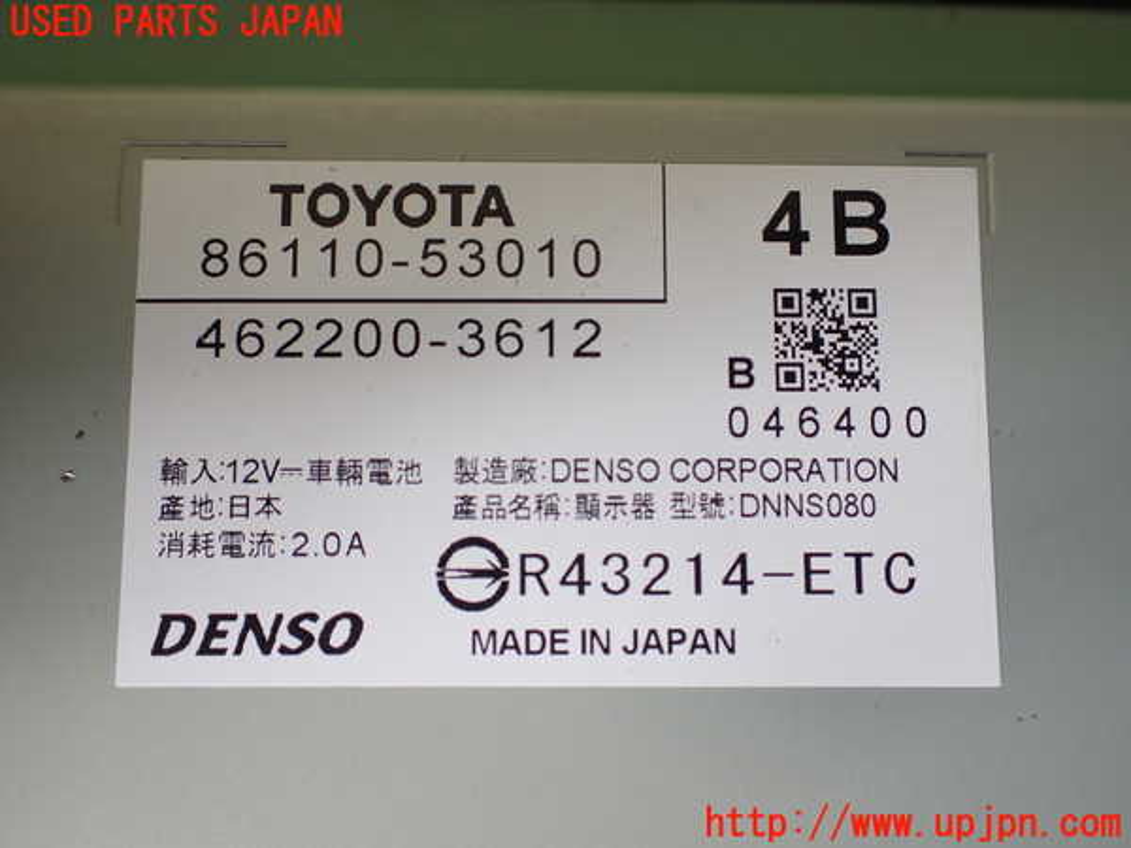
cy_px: 424
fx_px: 980
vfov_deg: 46.8
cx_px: 566
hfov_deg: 60.0
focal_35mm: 30
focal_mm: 5.4
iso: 200
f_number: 2.3
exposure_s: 1/125
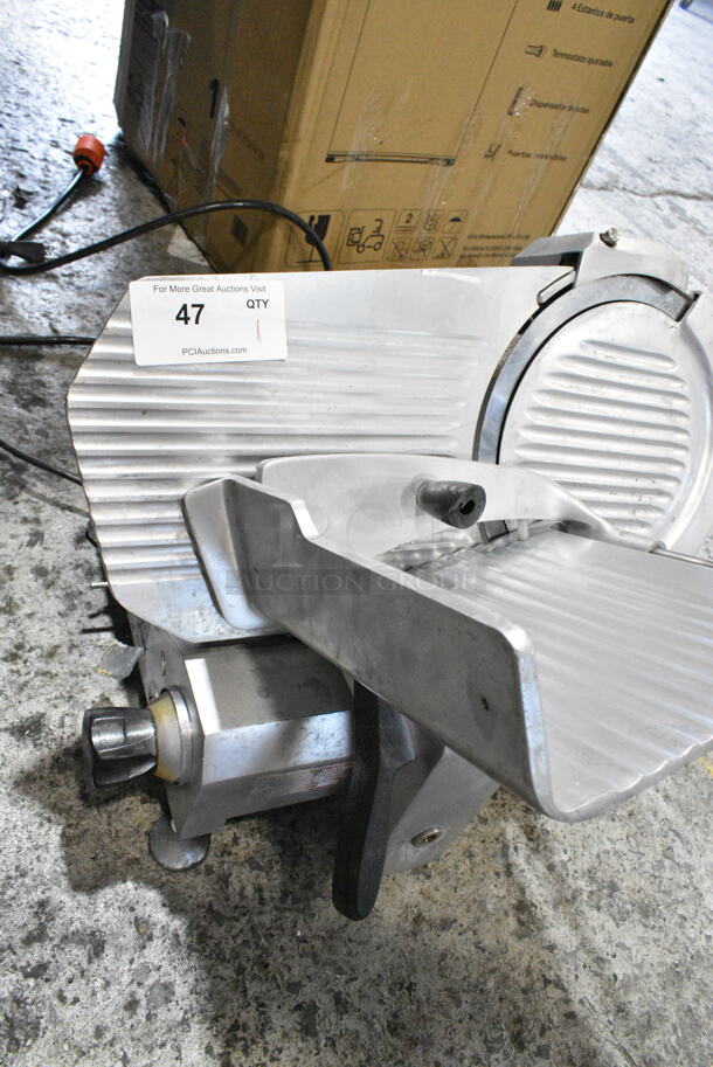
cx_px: 356
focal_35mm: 27
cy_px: 534
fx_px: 801
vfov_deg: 67.3
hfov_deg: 48.0
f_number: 8
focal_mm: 18
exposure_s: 1/250
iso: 6400
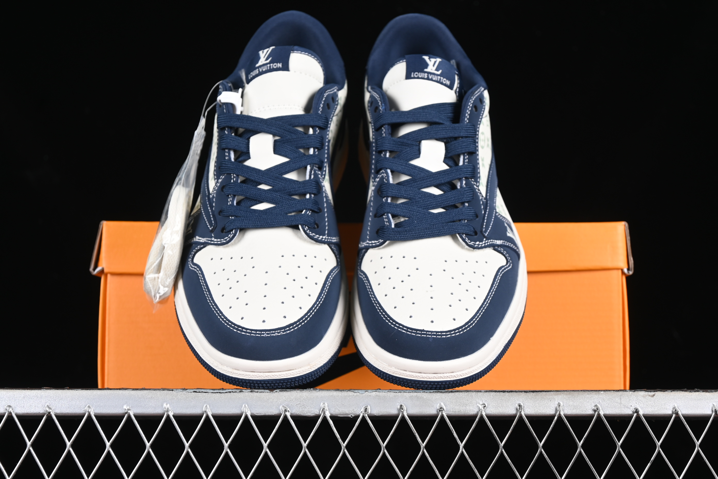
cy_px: 240
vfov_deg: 18.2
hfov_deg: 27.0
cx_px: 359
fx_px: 1496
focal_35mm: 75
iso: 160
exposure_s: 1/60
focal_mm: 50
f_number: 6.3
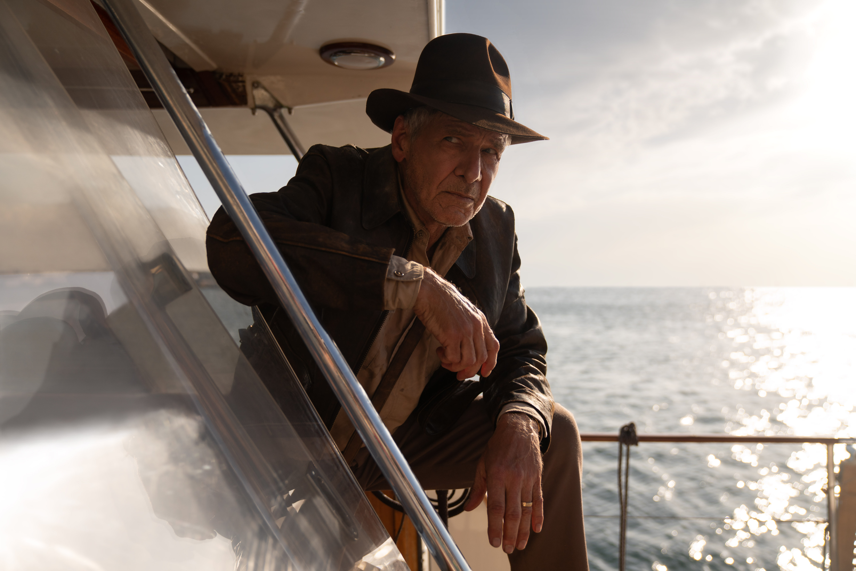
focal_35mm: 31
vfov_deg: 42.3
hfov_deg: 60.3
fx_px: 737
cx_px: 428
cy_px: 286
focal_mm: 31
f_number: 2.8
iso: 125
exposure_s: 1/4000
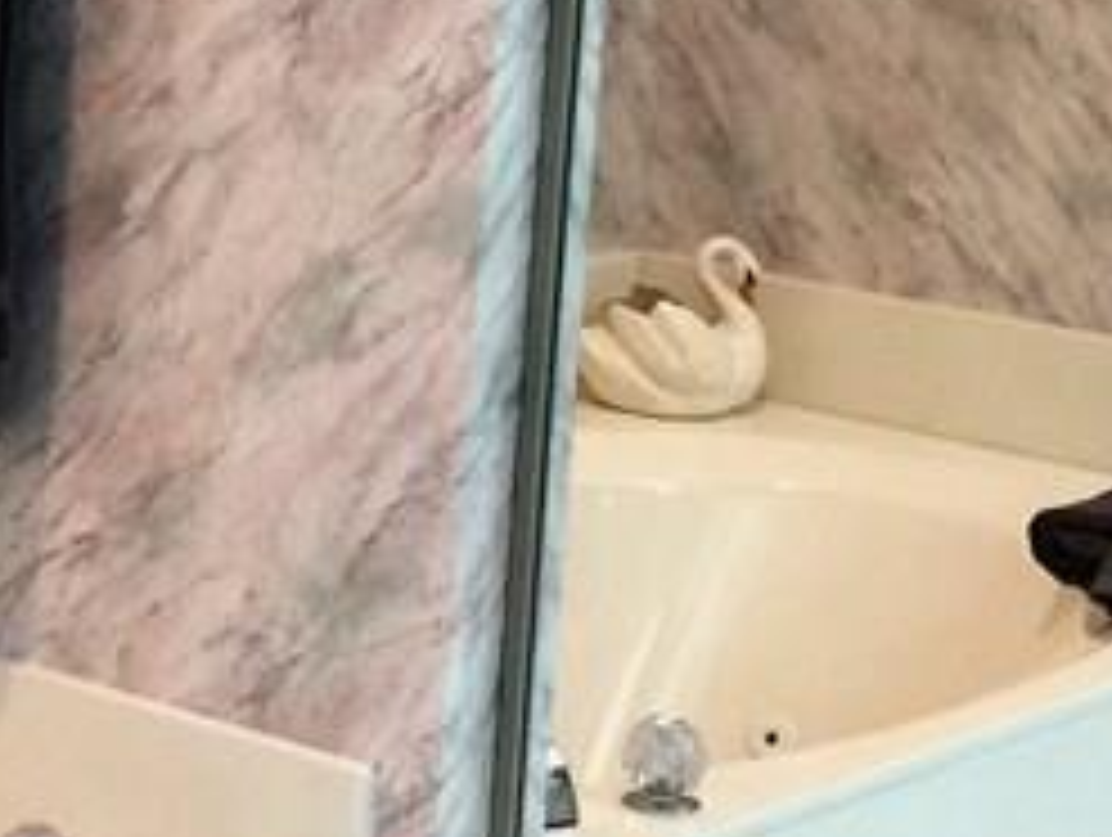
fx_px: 3860
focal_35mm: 120
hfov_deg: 15.4
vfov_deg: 12.3
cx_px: -459
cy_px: 184
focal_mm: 4.15
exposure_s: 1/30
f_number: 2.2
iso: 50
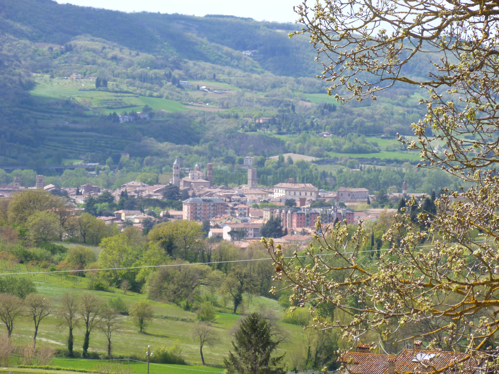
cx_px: 250
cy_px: 187
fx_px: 2321
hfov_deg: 12.3
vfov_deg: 9.2
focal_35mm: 161
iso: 100
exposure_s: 1/250
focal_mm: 28.7
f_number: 5.3
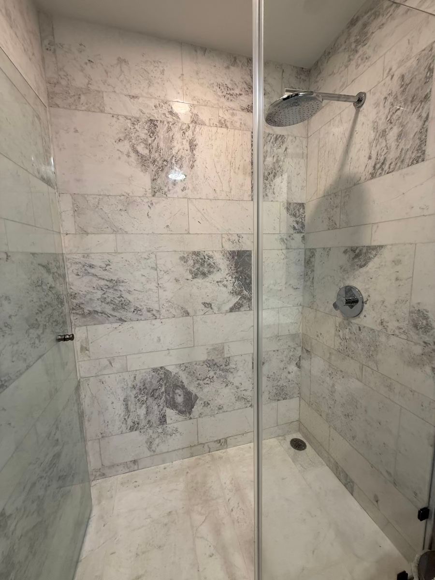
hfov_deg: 85.7
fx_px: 235
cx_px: 218
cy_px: 290
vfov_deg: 102.1
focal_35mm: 14
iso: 200
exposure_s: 1/120
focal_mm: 2.22
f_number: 2.2
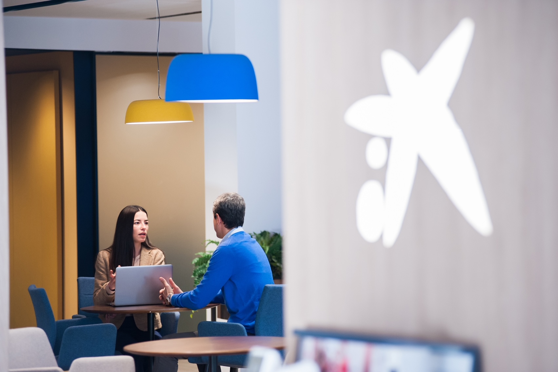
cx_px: 279
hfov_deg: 13.3
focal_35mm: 155
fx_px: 2402
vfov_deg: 8.9
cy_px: 186
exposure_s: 1/160
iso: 1100
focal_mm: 155
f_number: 2.8
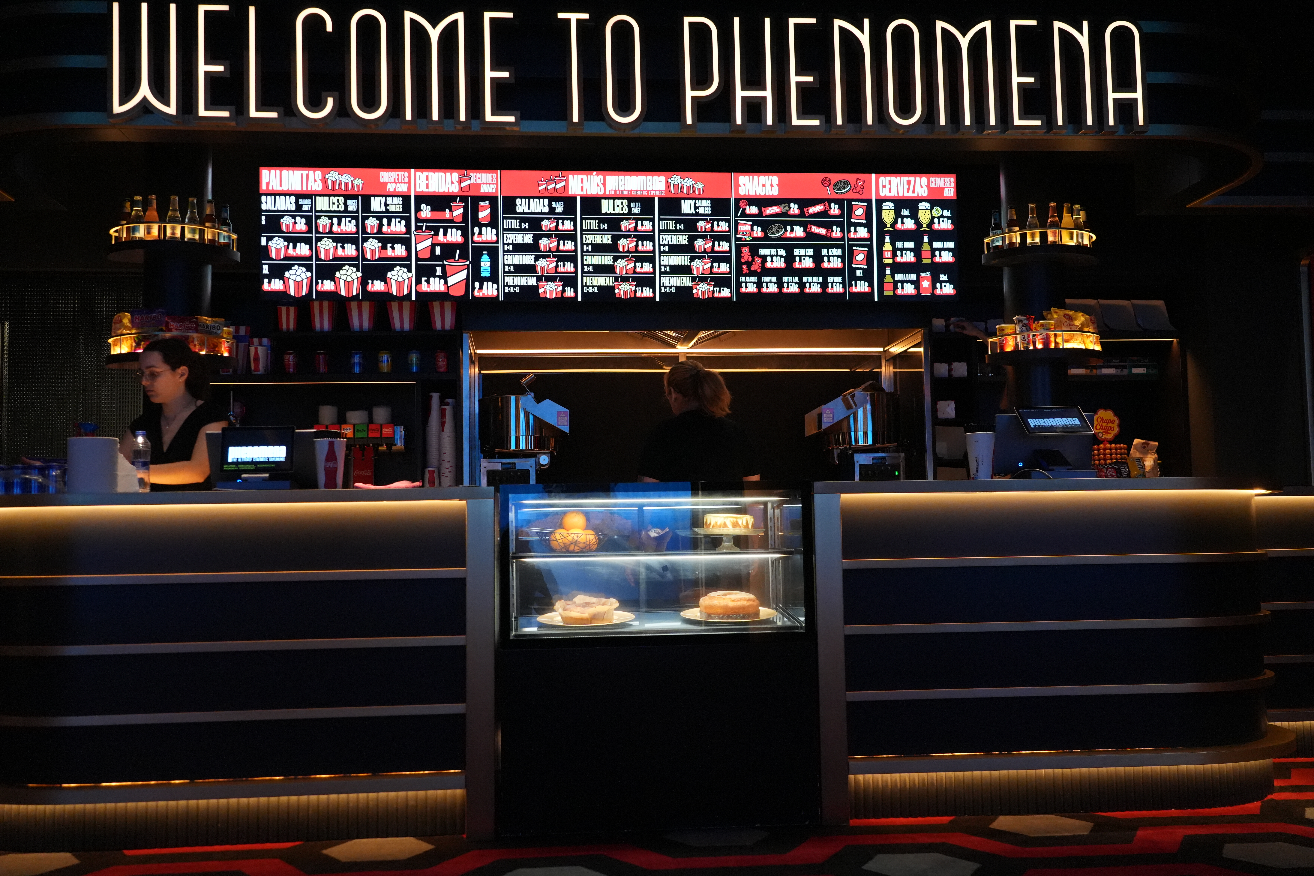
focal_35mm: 34
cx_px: 657
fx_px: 1241
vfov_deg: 38.9
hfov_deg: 55.8
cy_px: 438
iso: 6400
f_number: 5
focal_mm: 34
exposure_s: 1/160
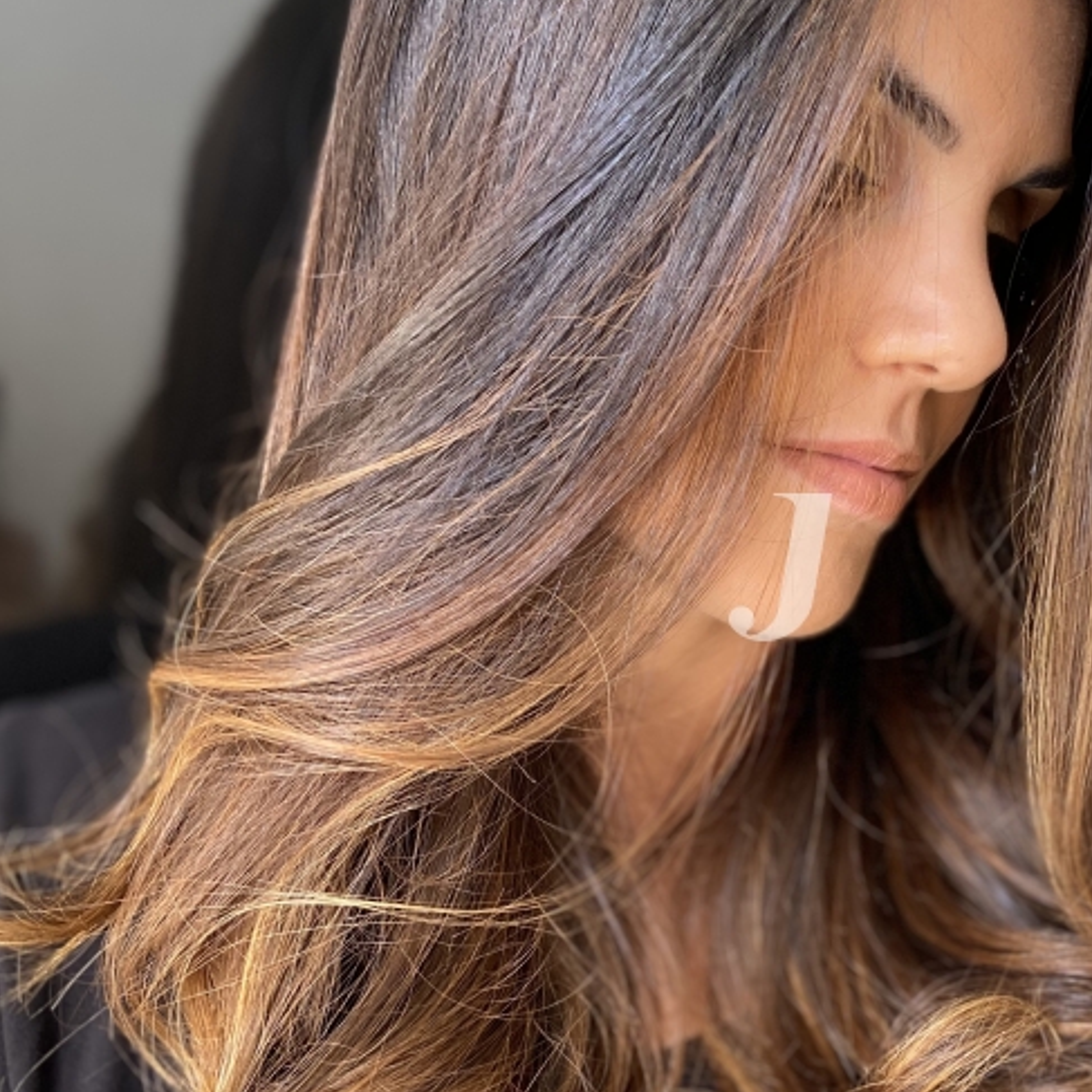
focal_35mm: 44
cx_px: 780
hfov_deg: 37.6
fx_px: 1570
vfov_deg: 38.3
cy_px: 566
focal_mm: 4.25
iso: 125
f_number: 1.8
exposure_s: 1/50
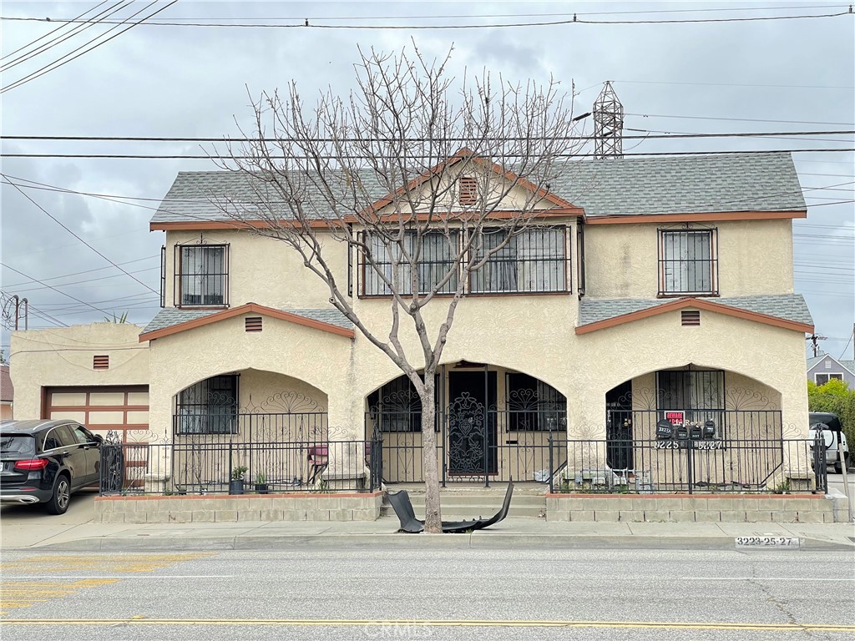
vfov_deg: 28.0
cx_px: 428
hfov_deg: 36.8
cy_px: 320
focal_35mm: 52
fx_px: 1284
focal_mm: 6
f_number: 2
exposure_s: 1/410
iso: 32
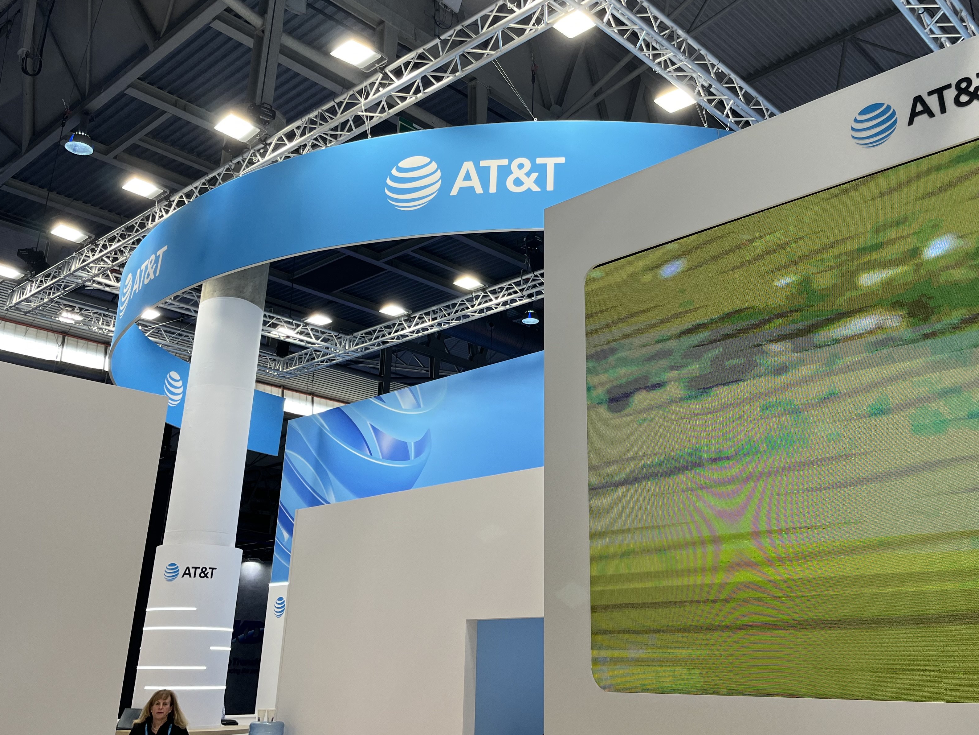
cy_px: 286
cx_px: 521
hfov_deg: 55.3
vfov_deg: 42.7
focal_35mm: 33
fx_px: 933
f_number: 1.6
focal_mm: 5.1
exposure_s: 1/169
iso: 40
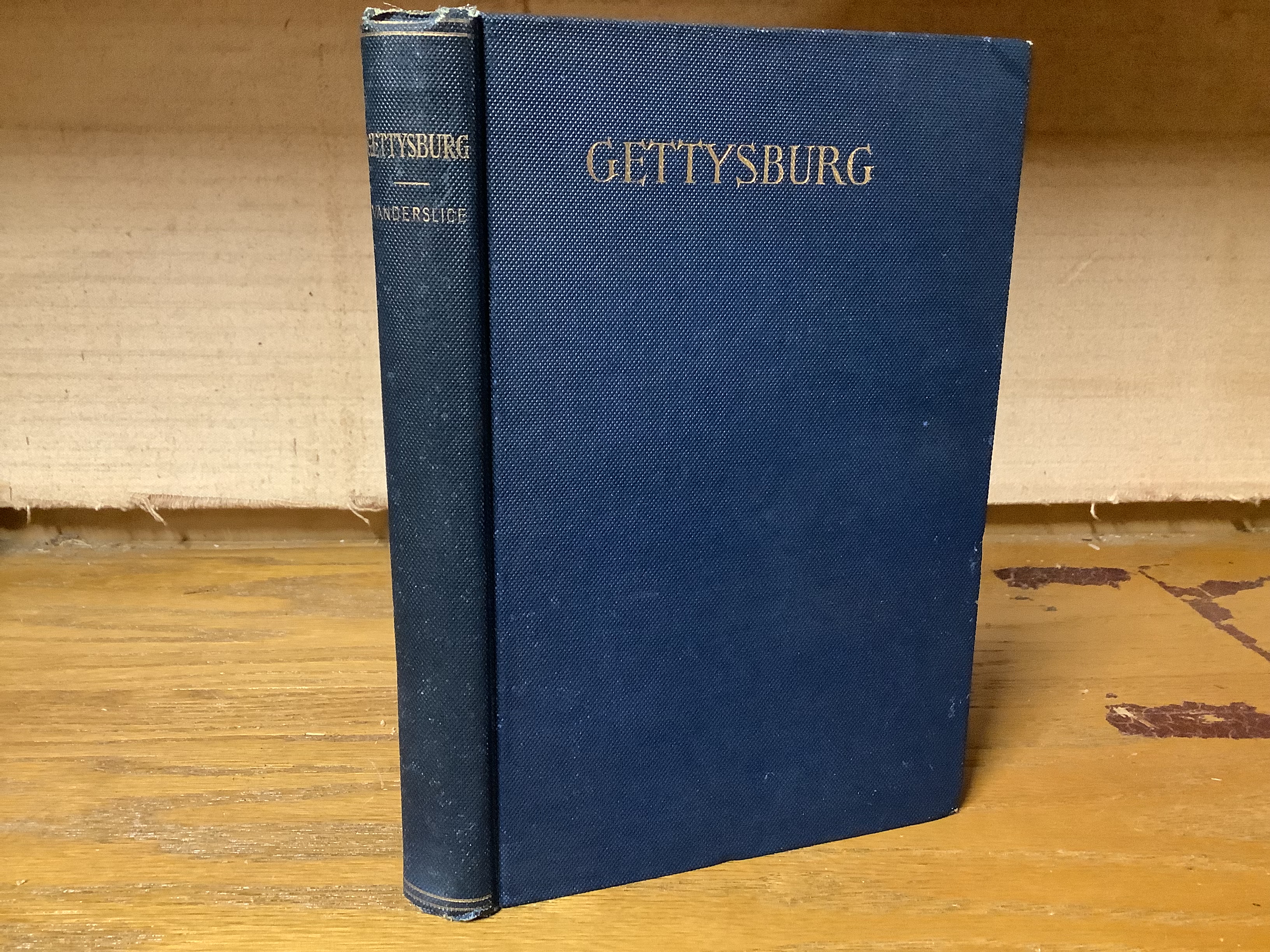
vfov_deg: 45.4
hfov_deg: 58.4
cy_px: 476
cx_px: 635
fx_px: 1137
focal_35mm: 31
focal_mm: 3.3
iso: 400
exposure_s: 1/30
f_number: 2.4
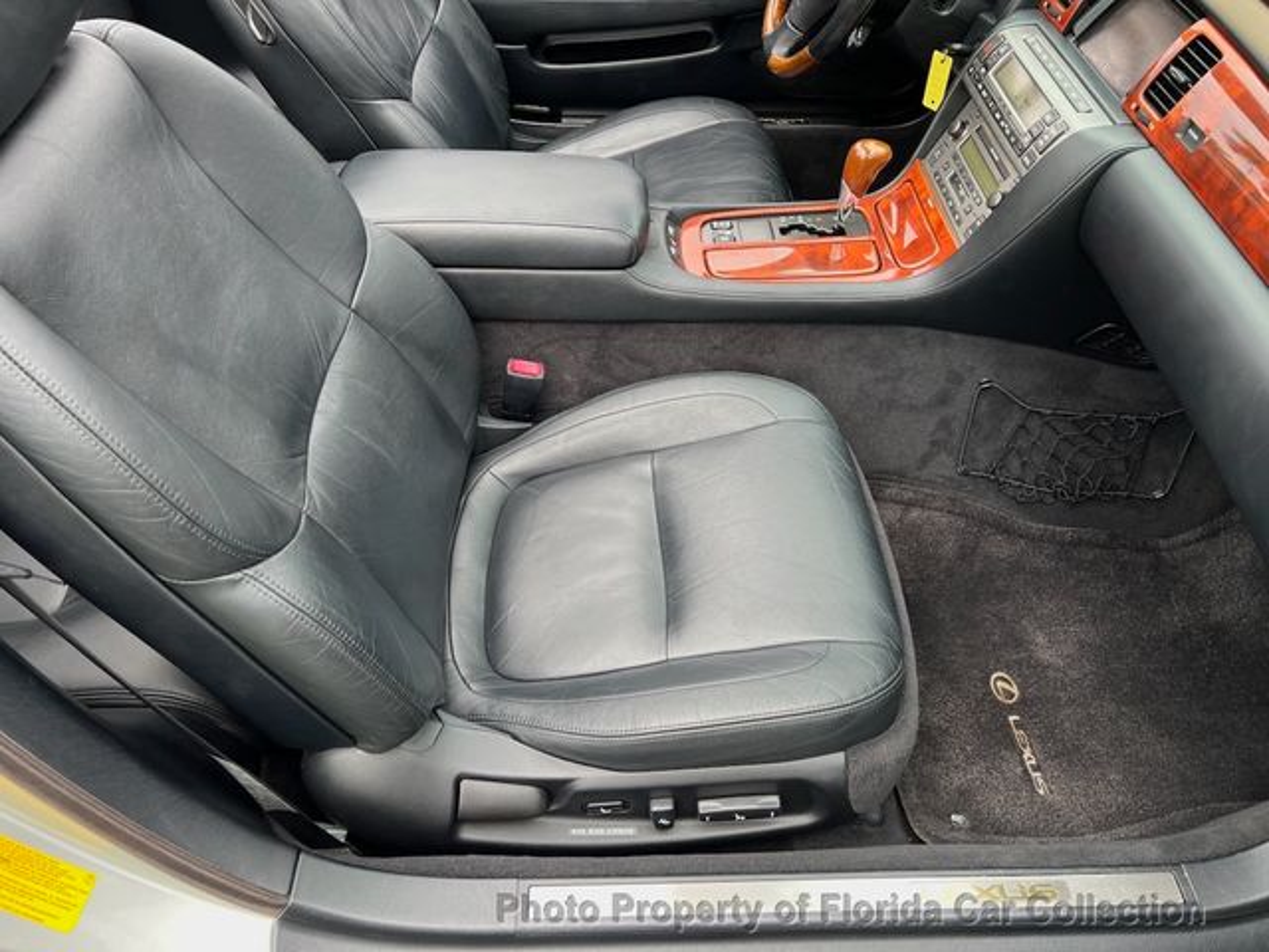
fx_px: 953
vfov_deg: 53.1
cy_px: 476
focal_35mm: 26
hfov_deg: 67.3
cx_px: 634
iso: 32
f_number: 1.5
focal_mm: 5.7
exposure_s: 1/150
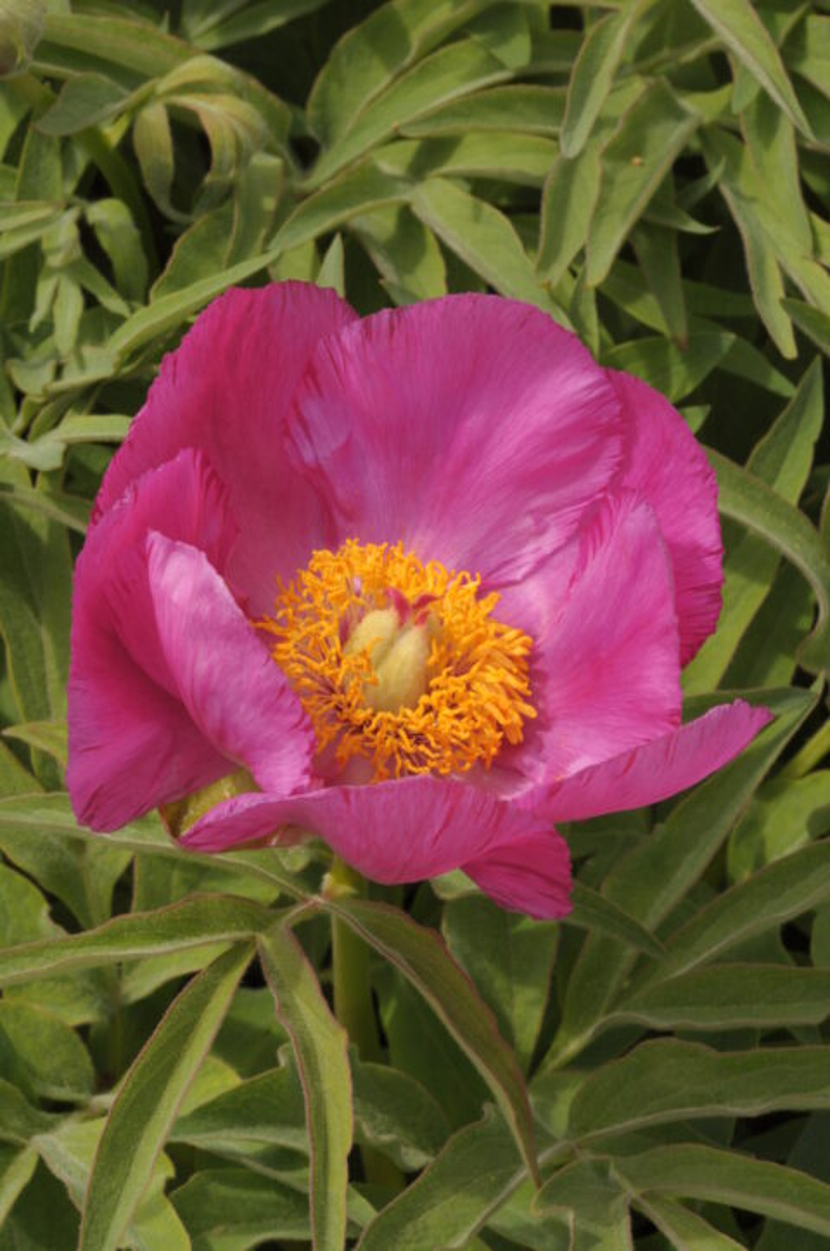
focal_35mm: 165
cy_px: 626
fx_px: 5722
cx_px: 415
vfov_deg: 12.5
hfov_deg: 8.3
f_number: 22
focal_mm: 110
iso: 250
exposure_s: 1/80
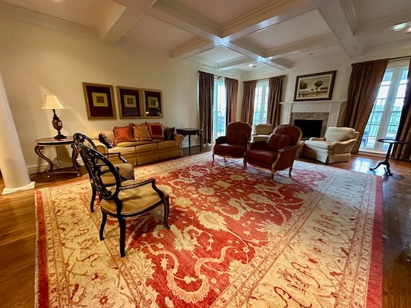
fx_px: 166
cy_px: 154
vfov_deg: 85.7
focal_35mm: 14
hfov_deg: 102.1
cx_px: 206
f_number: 2.2
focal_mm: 2.22
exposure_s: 1/60
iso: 800
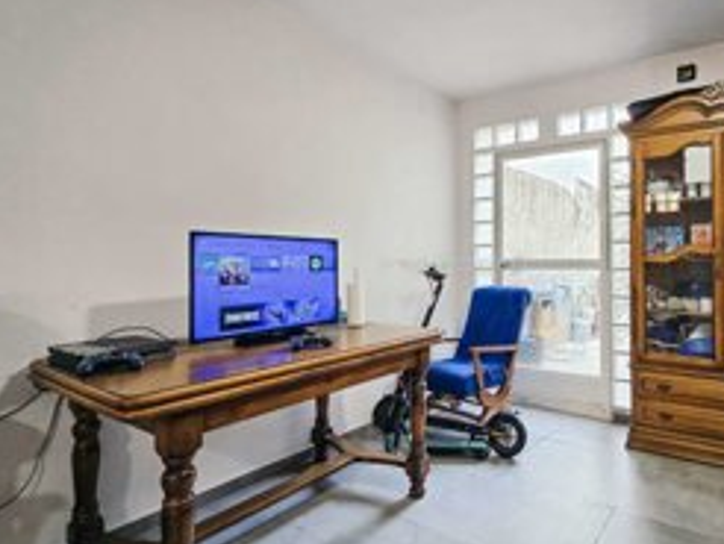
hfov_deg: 83.0
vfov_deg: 68.8
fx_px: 398
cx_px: 453
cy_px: 265
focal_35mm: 19
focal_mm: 2.2
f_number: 2.2
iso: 100
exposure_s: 1/50
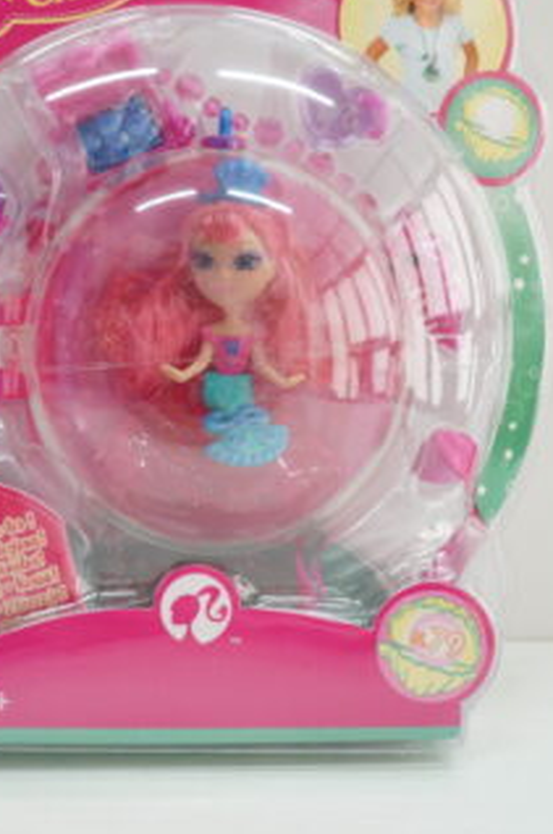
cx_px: 186
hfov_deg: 29.8
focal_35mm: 45
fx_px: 1033
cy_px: 303
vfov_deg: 43.5
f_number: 5.6
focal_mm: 21
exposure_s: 1/60
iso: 1250
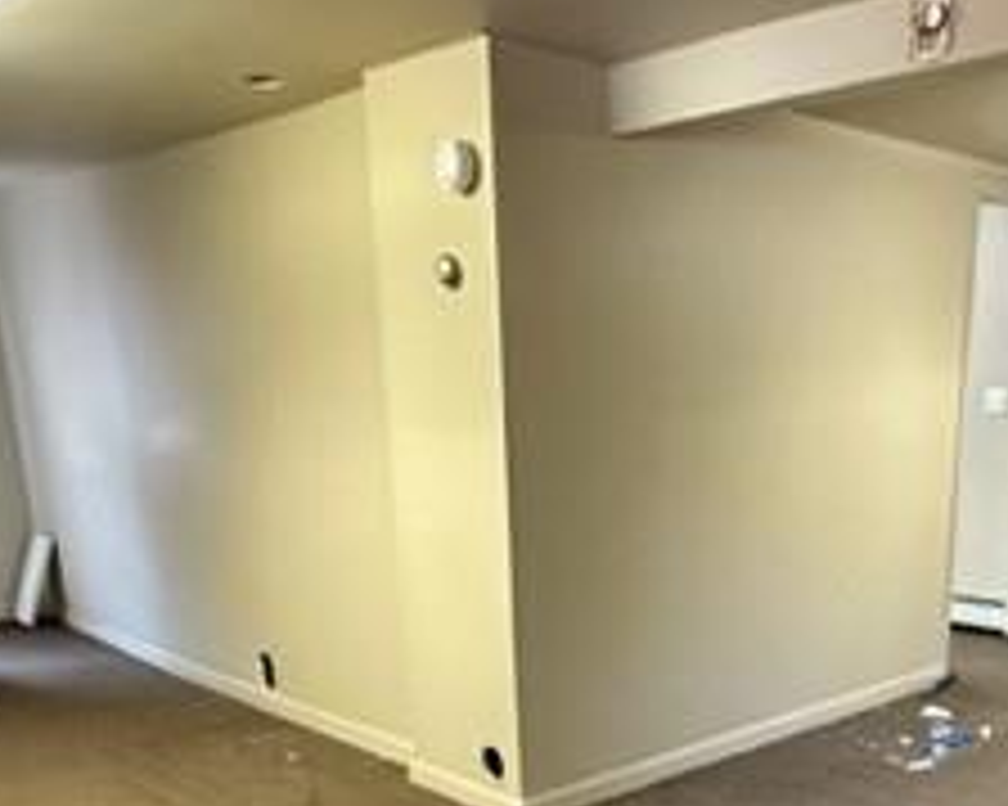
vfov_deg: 35.6
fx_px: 1163
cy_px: 747
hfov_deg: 46.0
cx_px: 684
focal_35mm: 39
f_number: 2.2
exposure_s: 1/60
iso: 640
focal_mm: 2.22
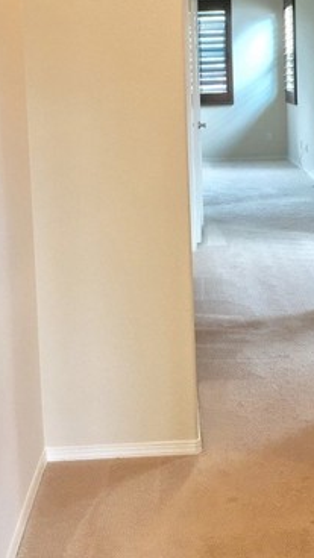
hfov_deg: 21.7
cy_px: 146
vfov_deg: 37.0
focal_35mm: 55
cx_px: 221
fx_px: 814
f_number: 2.2
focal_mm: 4.15
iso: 40
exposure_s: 1/30
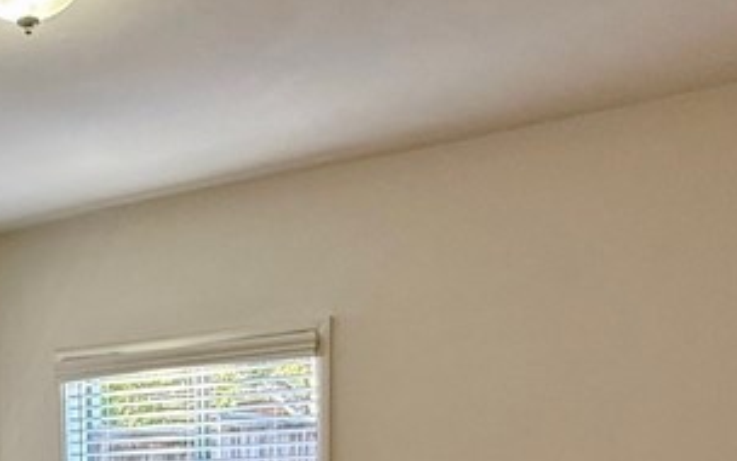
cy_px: 558
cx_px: -56
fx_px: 1004
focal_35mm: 50
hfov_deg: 35.1
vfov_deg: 23.5
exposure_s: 1/120
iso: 160
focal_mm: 2.22
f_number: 2.2
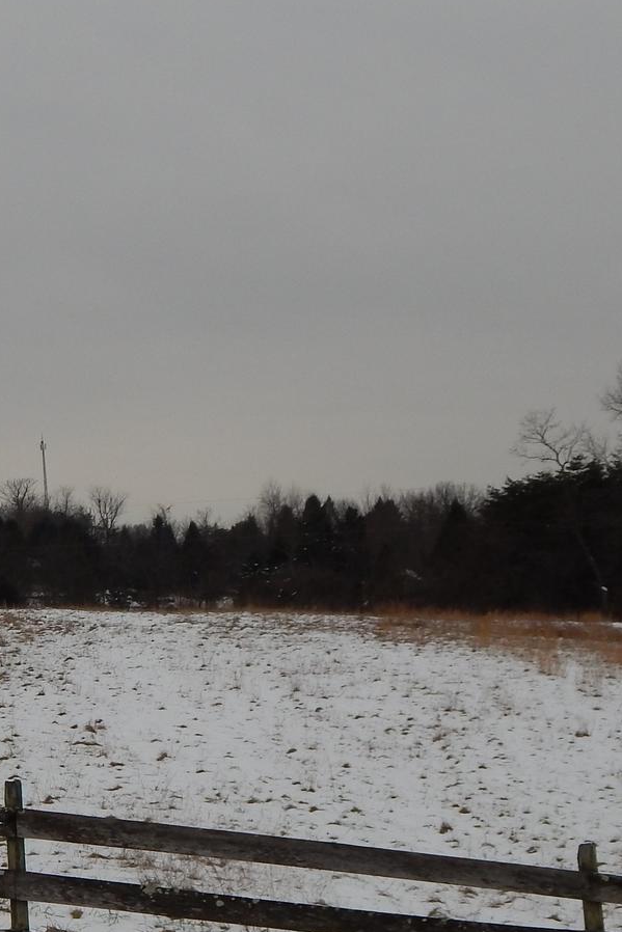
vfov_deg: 20.0
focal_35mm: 102
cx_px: 43
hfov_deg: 13.3
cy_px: 603
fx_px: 2642
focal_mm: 7.7
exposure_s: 1/640
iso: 125
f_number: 3.6
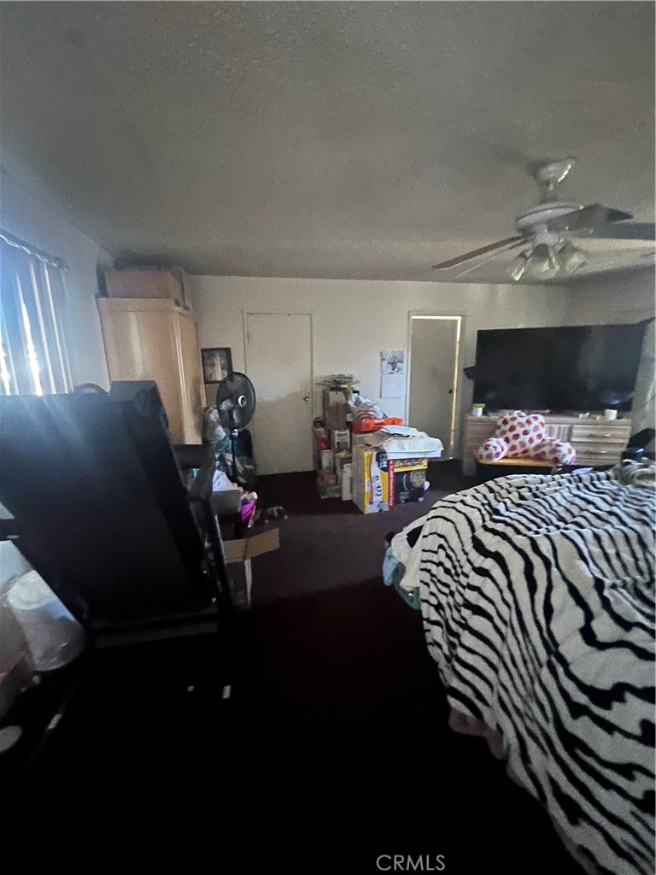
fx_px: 328
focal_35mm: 13
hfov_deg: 89.9
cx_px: 328
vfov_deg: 106.2
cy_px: 438
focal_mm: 1.57
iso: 1000
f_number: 1.8
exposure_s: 1/10
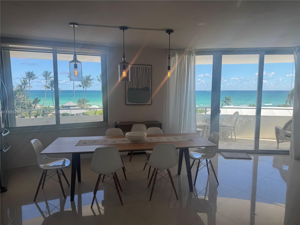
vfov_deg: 56.8
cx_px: 150
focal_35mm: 24
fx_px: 208
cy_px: 112
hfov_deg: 71.6
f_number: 1.78
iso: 80
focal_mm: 6.76
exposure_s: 1/1524
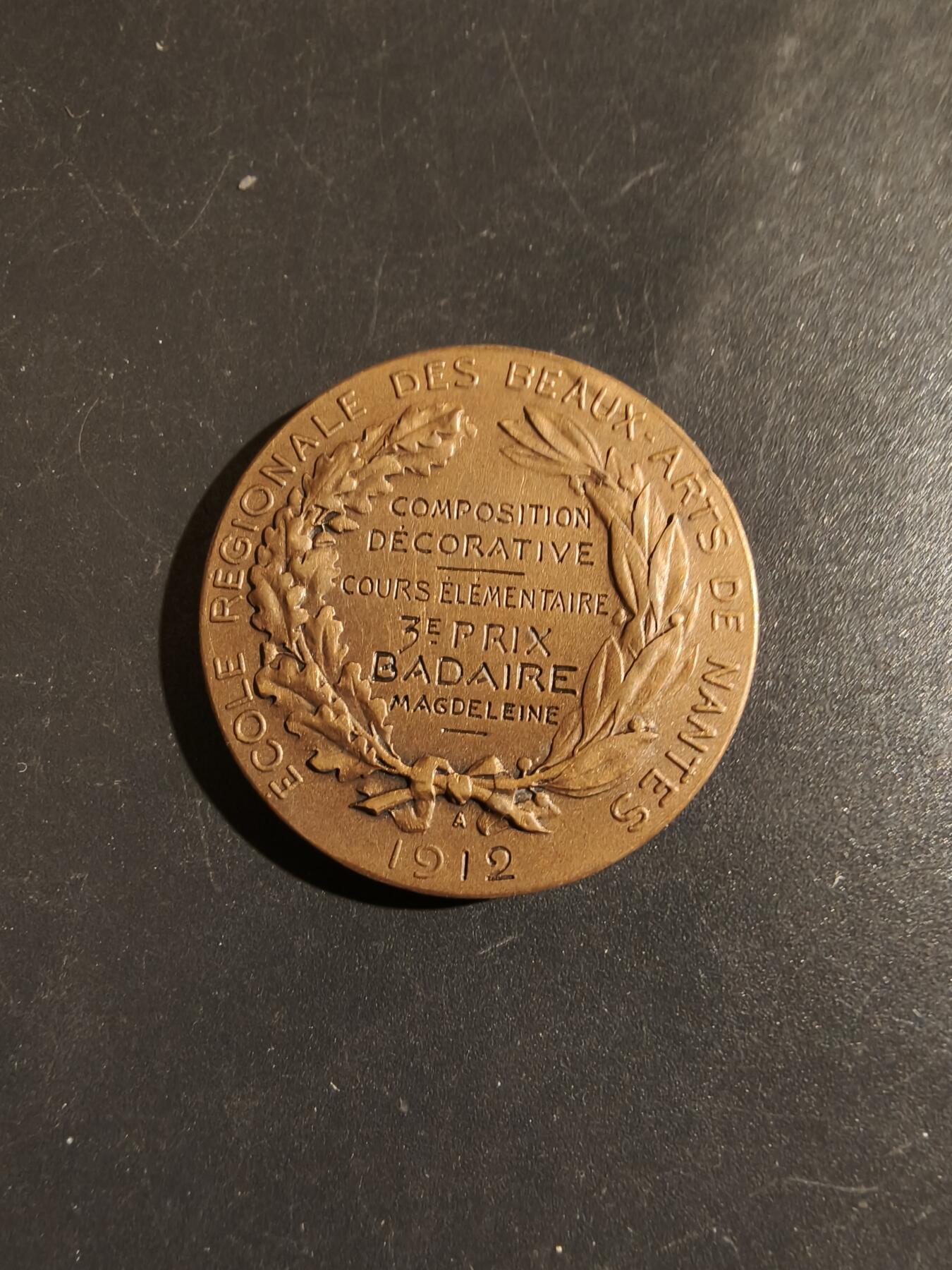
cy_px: 635
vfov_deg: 73.9
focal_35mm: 23
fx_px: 843
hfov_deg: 58.9
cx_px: 476
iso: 400
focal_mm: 2.32
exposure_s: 1/50
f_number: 2
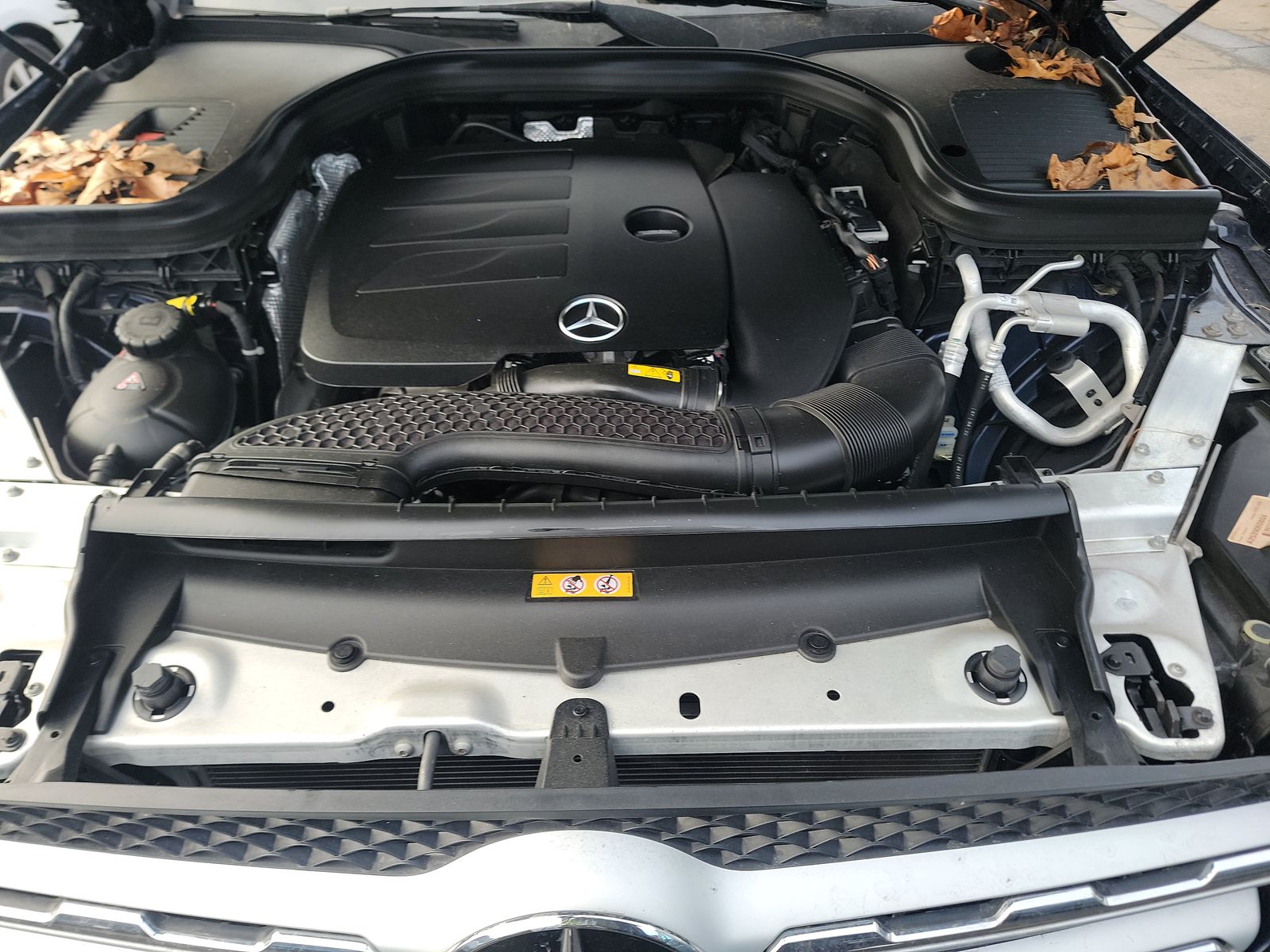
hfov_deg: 71.6
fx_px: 881
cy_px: 476
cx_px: 635
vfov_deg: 56.8
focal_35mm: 24
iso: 62
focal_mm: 6.7
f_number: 1.8
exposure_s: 1/119
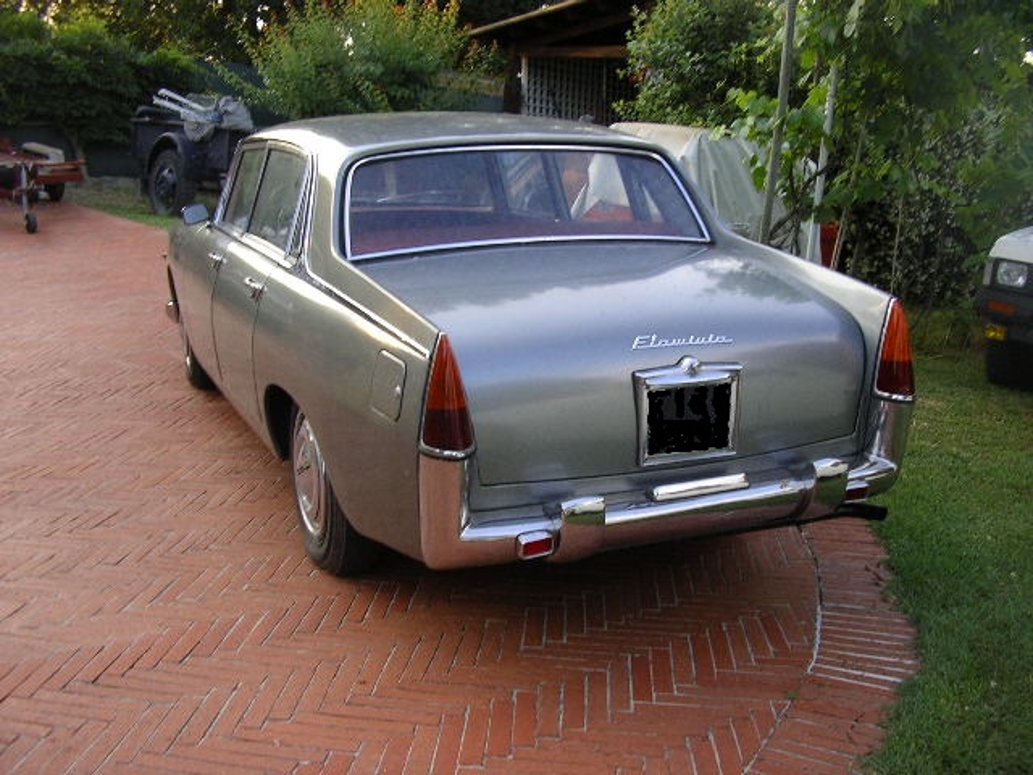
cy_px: 388
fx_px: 1134
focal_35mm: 38
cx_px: 516
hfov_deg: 49.0
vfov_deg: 37.7
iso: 50
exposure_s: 1/100
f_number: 2.9
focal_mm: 5.8
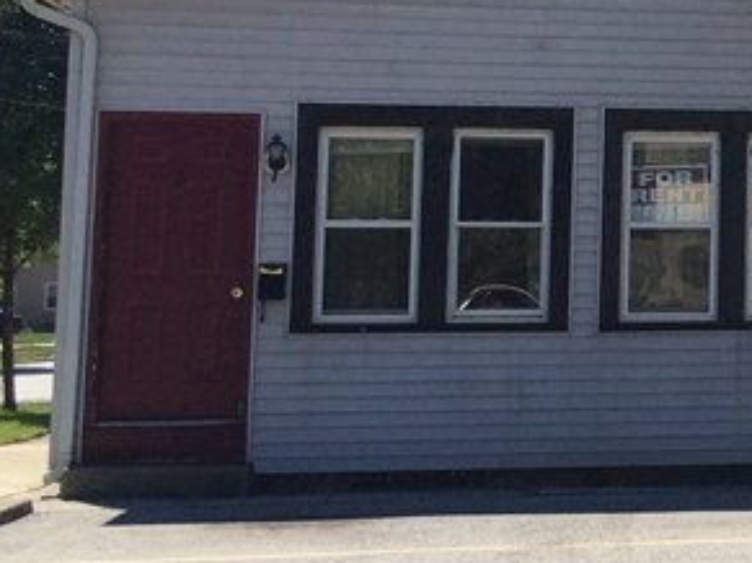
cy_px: 90
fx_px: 2215
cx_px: 1093
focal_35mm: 102
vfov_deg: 14.4
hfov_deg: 17.5
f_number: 2.2
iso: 32
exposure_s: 1/1866
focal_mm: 4.15
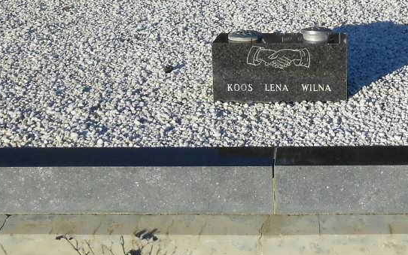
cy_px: -12
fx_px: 678
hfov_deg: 32.9
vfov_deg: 20.5
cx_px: 299
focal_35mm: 61
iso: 80
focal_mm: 4.6
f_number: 3.5
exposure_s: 1/1000
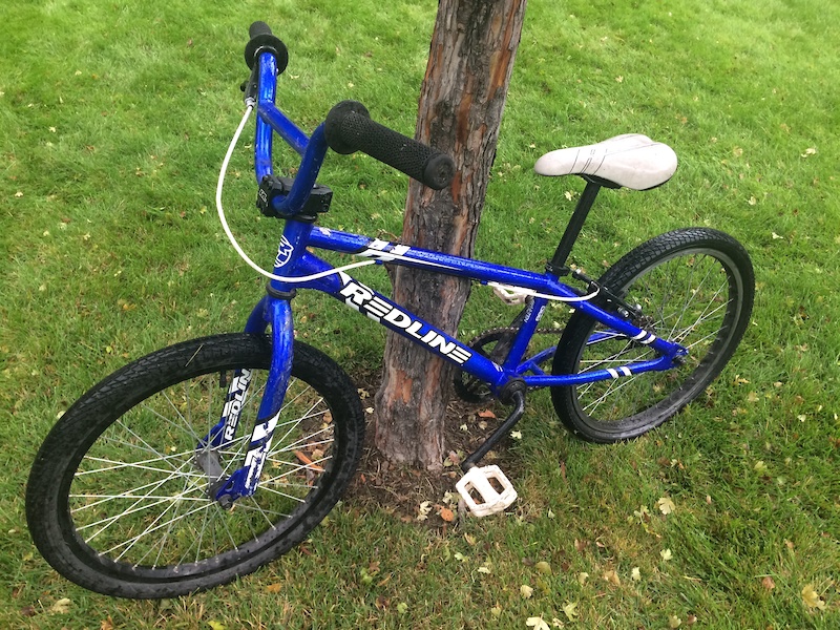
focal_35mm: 29
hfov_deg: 61.7
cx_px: 420
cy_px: 315
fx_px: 704
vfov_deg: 48.2
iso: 32
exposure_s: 1/30
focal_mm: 4.15
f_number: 2.2
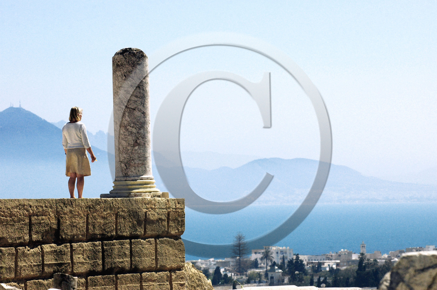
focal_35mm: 232
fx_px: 2819
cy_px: 145
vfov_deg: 5.9
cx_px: 218
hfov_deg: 8.9
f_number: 9
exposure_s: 1/1250
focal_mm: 155
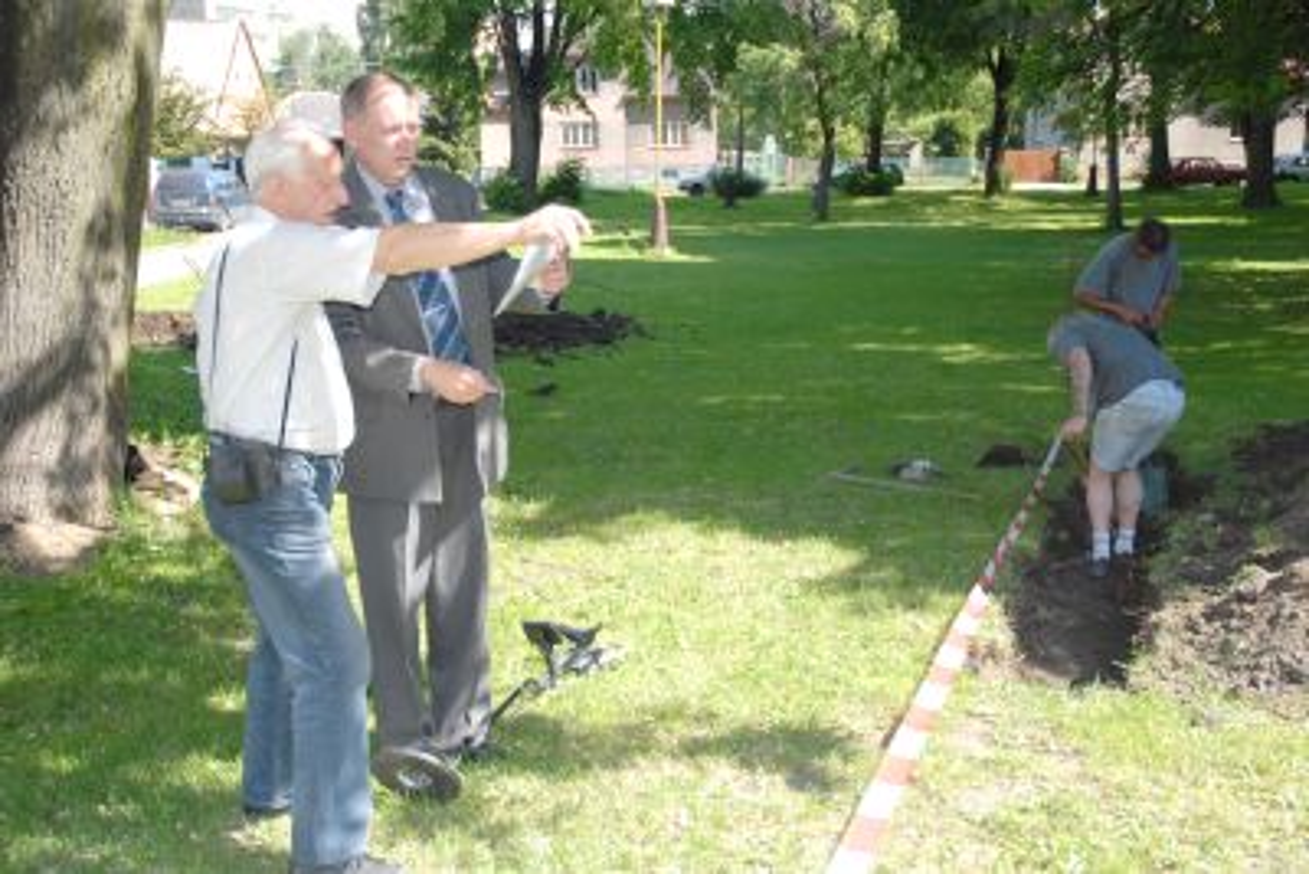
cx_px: 654
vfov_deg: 35.5
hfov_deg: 51.3
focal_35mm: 38
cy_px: 437
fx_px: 1364
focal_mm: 25
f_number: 3.8
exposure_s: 1/200
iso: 100
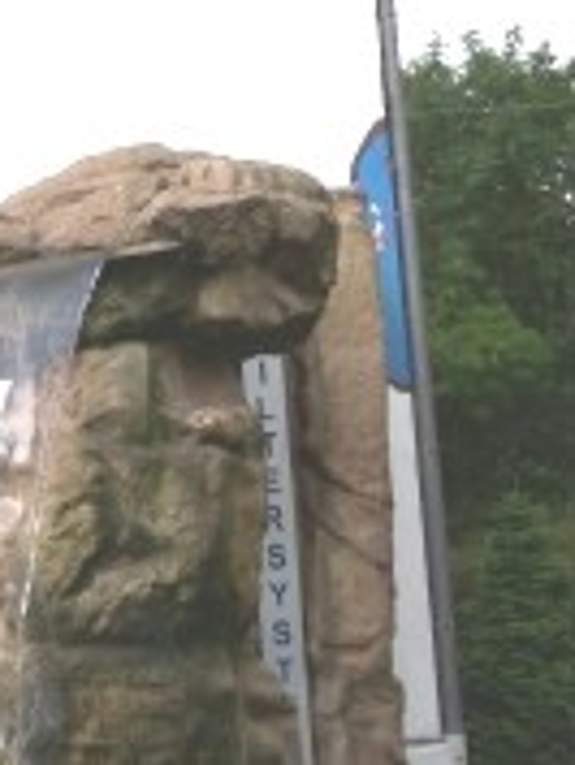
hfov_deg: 16.6
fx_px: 1902
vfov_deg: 22.6
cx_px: -65
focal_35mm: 86
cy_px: 225
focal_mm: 8
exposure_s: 1/350
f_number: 4.8
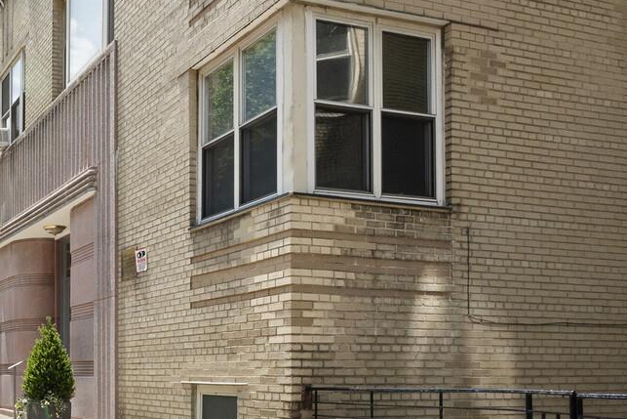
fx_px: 732
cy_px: 139
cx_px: 45
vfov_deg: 31.6
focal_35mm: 42
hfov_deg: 42.0
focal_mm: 12
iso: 400
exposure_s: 1/250
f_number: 11
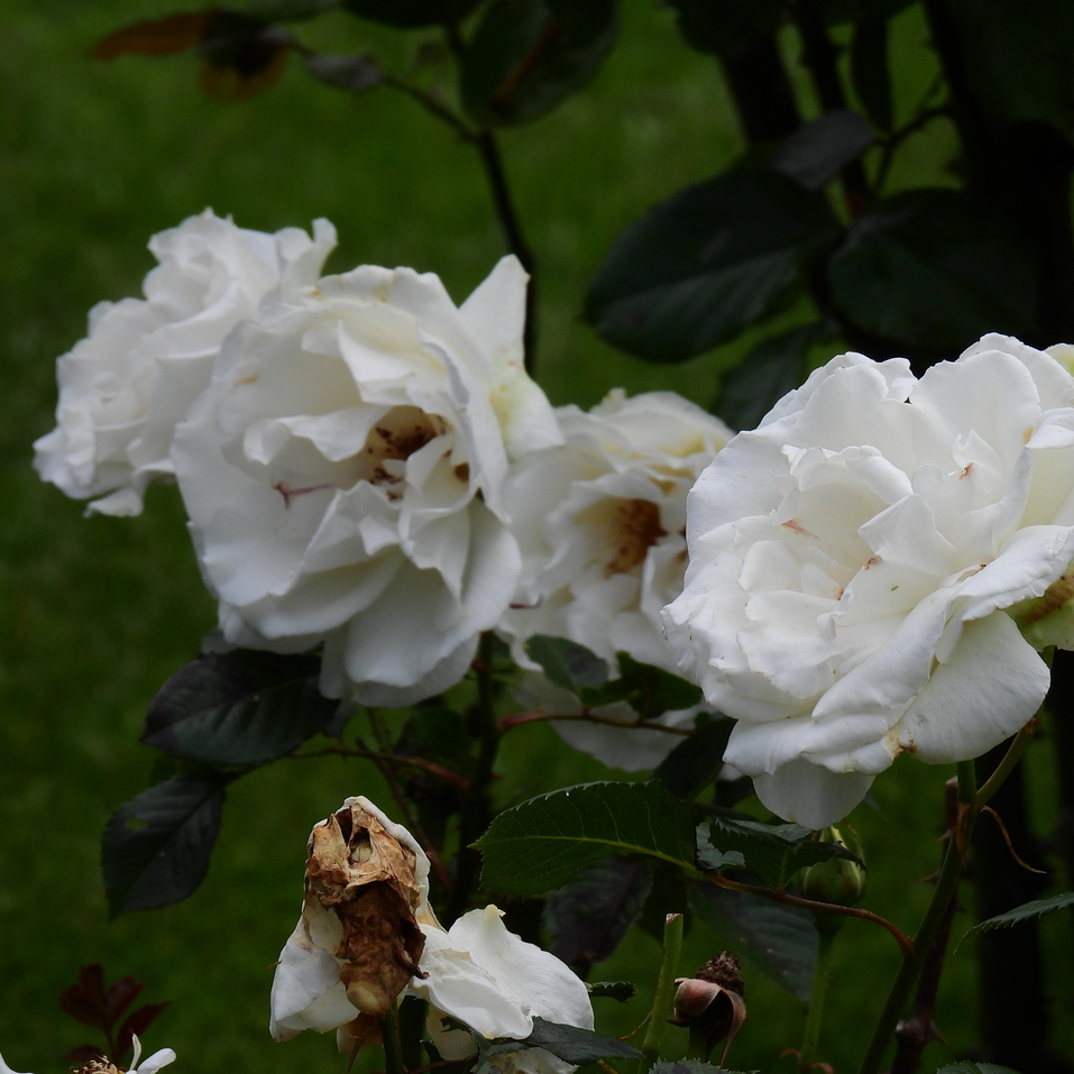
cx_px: 643
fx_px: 20745
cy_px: 538
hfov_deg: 3.0
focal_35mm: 591
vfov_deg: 3.0
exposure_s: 1/1000
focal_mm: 89.2
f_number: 5
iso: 100
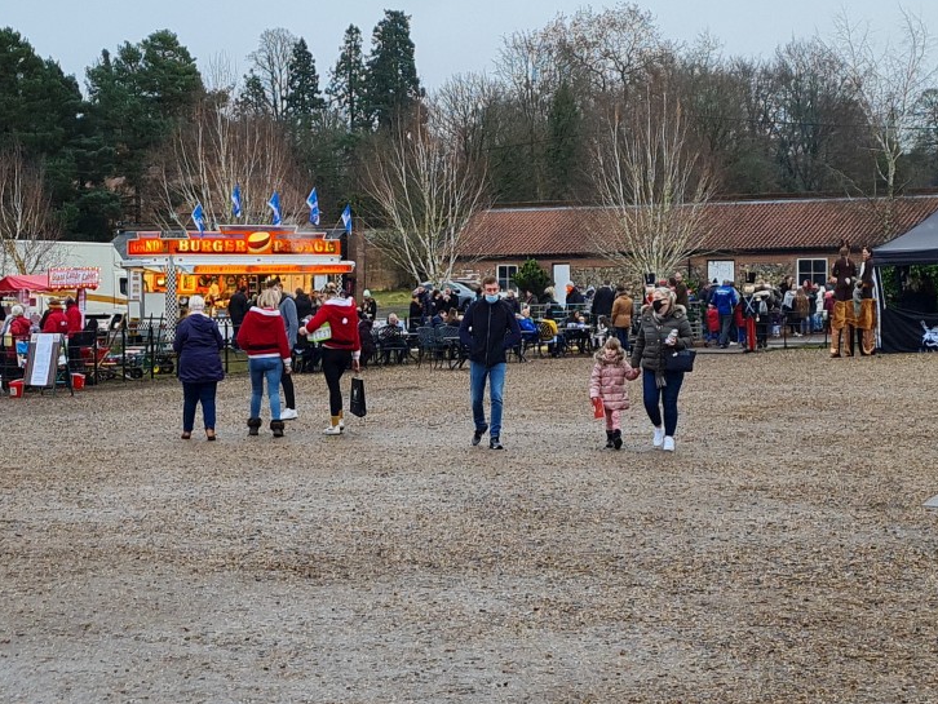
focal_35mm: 34
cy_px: 286
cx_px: 402
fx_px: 922
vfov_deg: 41.6
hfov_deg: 53.7
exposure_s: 1/188
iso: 50
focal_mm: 5.4
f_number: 1.8
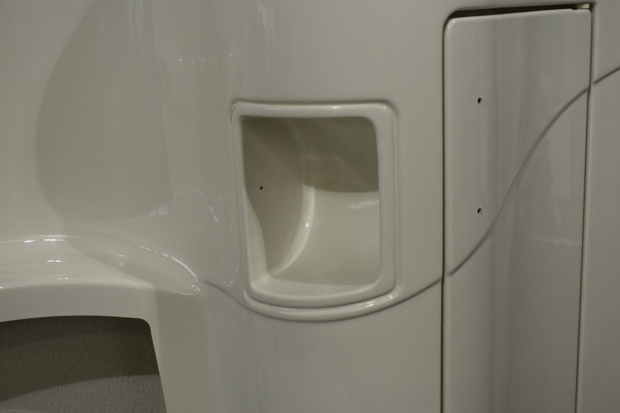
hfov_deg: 45.0
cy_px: 206
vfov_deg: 30.9
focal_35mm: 44
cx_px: 310
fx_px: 749
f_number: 5.6
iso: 200
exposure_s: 1/125
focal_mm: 29
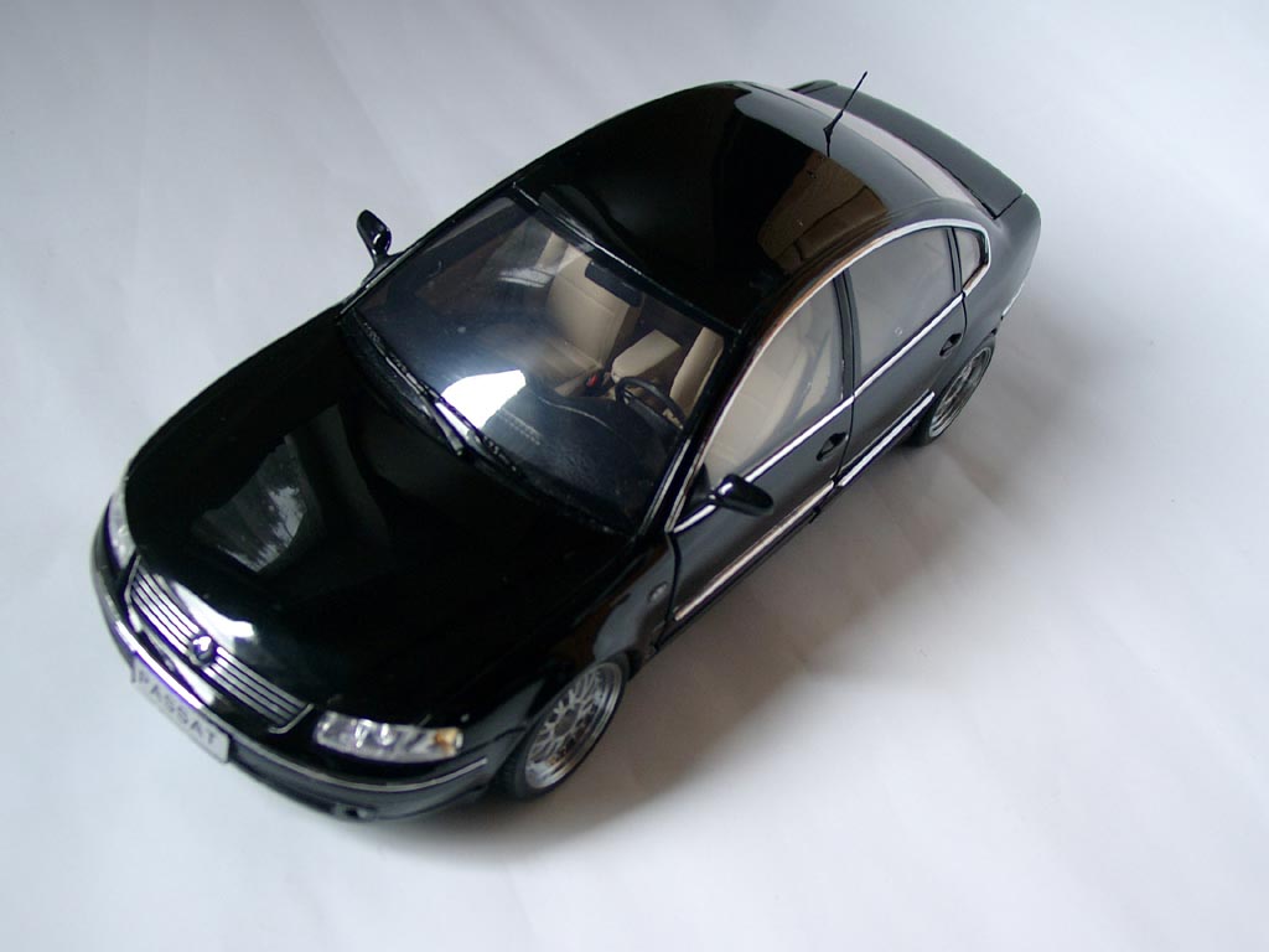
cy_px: 476
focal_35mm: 34
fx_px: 1246
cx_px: 634
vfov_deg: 41.8
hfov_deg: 54.0
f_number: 2
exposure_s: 1/32
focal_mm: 7.13
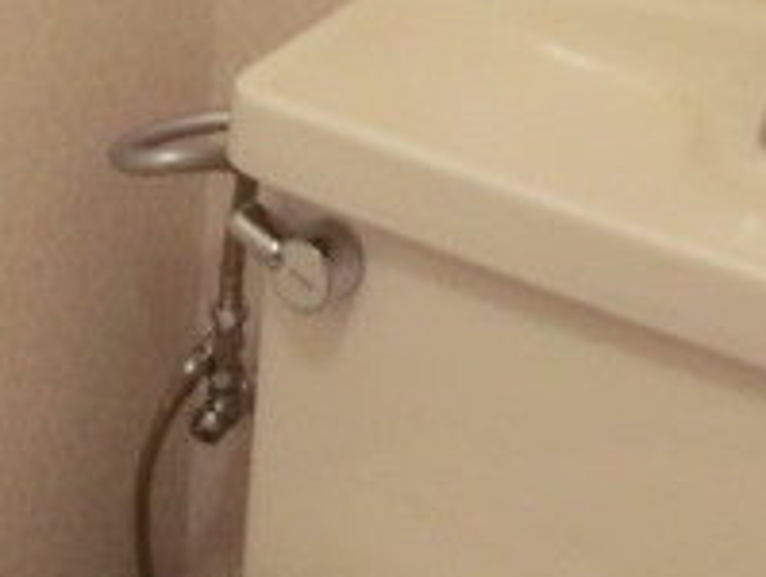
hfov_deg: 24.0
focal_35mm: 77
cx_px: -31
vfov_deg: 17.2
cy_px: 881
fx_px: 1707
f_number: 3.2
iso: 640
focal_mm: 4.3
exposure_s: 1/60
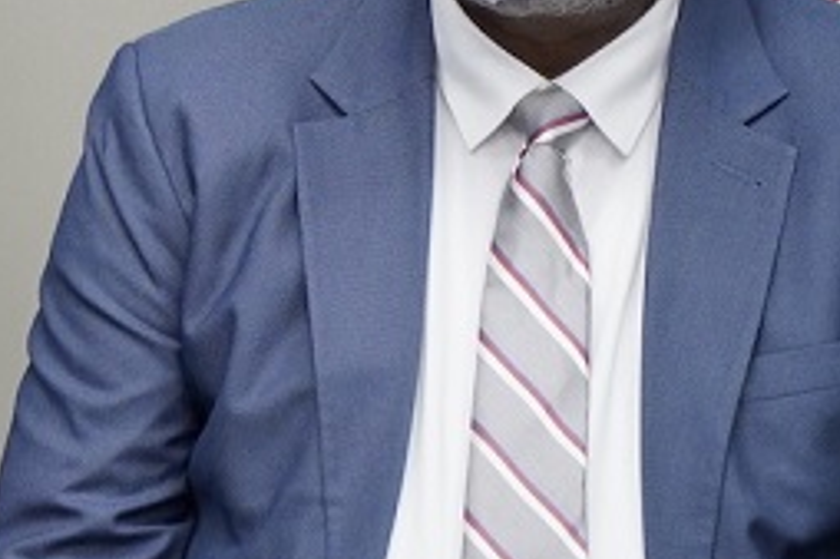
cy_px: -397
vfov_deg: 3.9
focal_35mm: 354
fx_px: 8254
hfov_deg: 5.7
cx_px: -810
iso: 2500
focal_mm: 75
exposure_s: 1/640
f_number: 2.8
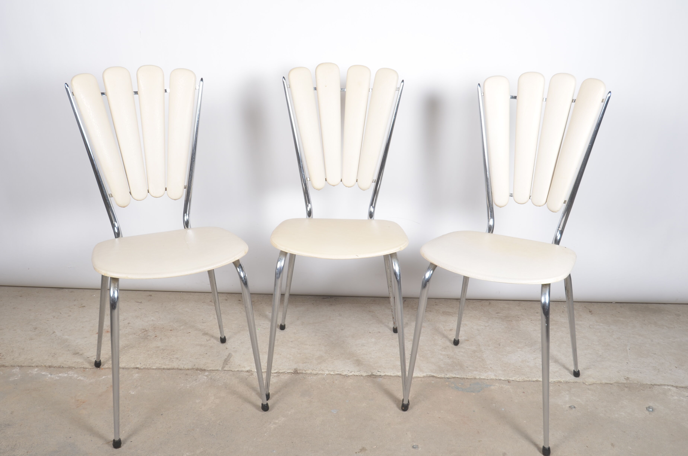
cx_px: 344
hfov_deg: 53.2
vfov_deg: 36.7
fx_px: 687
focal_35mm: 36
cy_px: 228
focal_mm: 24
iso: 100
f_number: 11
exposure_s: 1/125
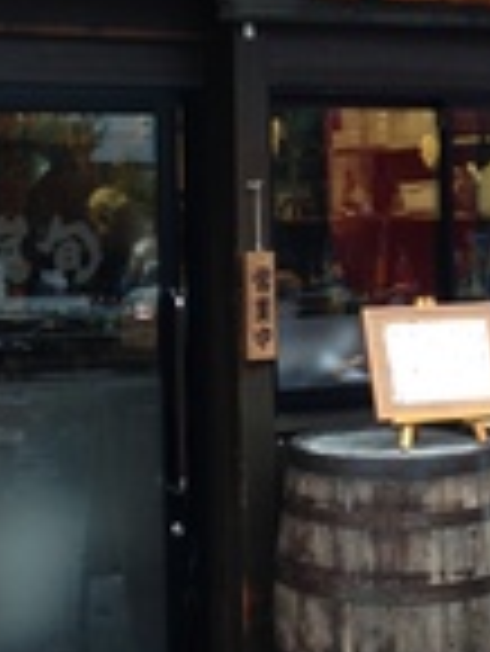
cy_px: 225
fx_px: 1715
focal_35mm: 91
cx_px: 369
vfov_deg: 21.5
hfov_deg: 16.2
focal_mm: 4.12
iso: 50
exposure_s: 1/30
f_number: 2.4
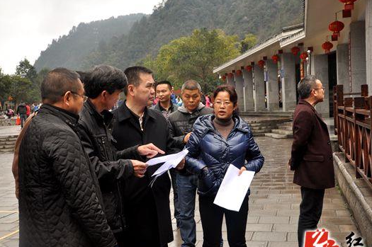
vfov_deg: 28.0
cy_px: 134
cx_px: 188
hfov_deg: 41.1
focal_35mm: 48
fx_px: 496
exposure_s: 1/200
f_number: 7.1
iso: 500
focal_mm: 28
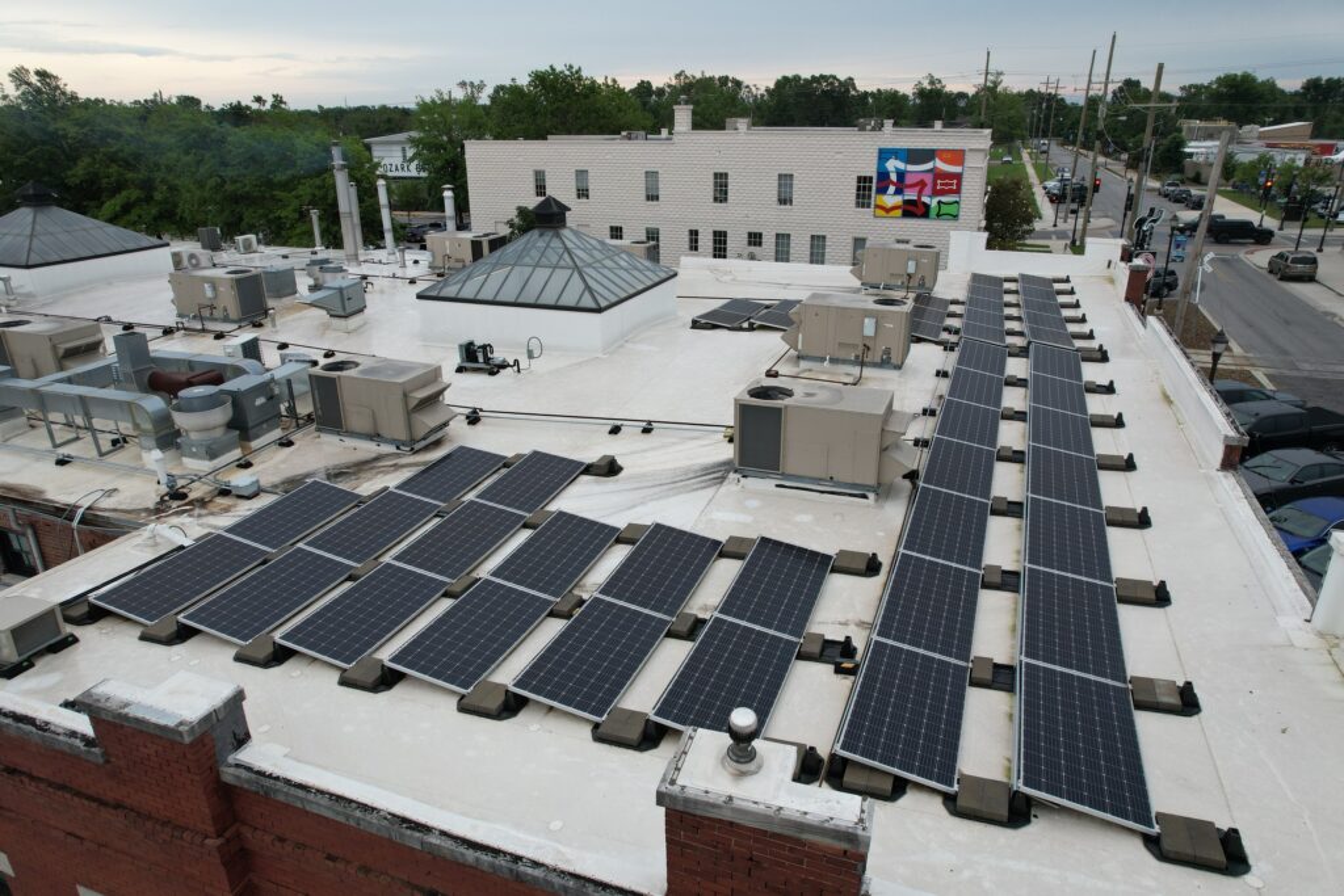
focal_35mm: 22
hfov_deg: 78.6
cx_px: 672
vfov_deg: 57.2
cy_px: 448
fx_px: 821
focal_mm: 8.38
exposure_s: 1/500
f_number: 2.8
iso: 110
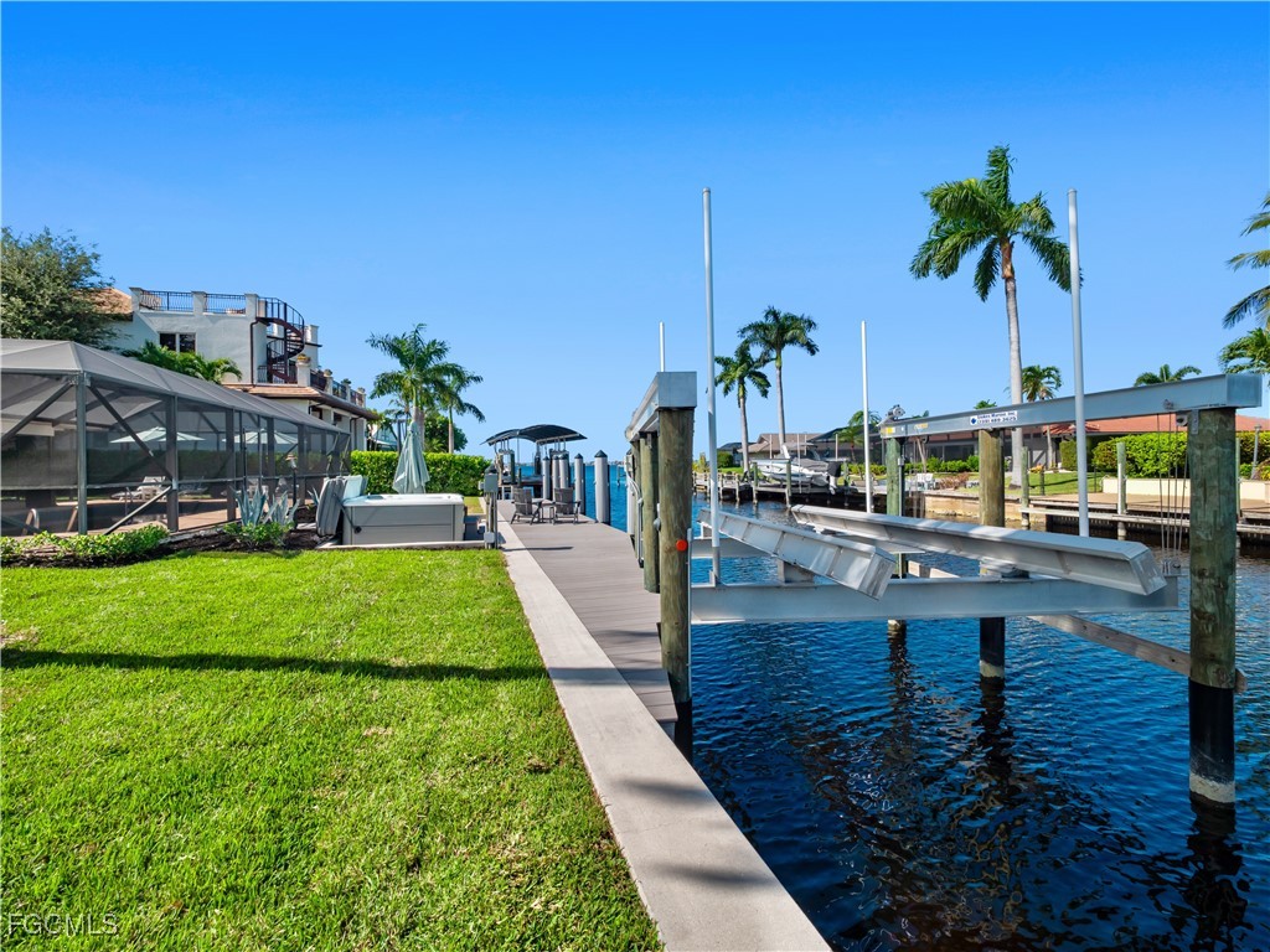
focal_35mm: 14
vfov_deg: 85.7
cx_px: 635
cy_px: 476
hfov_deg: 102.1
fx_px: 514
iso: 200
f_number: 7.1
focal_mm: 7
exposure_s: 1/640
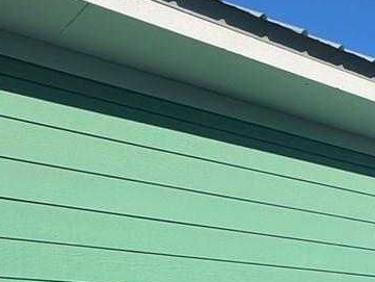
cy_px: 446
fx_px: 672
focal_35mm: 62
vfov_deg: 19.8
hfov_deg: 31.0
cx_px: 243
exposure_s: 1/2674
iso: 40
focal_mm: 2.22
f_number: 2.2
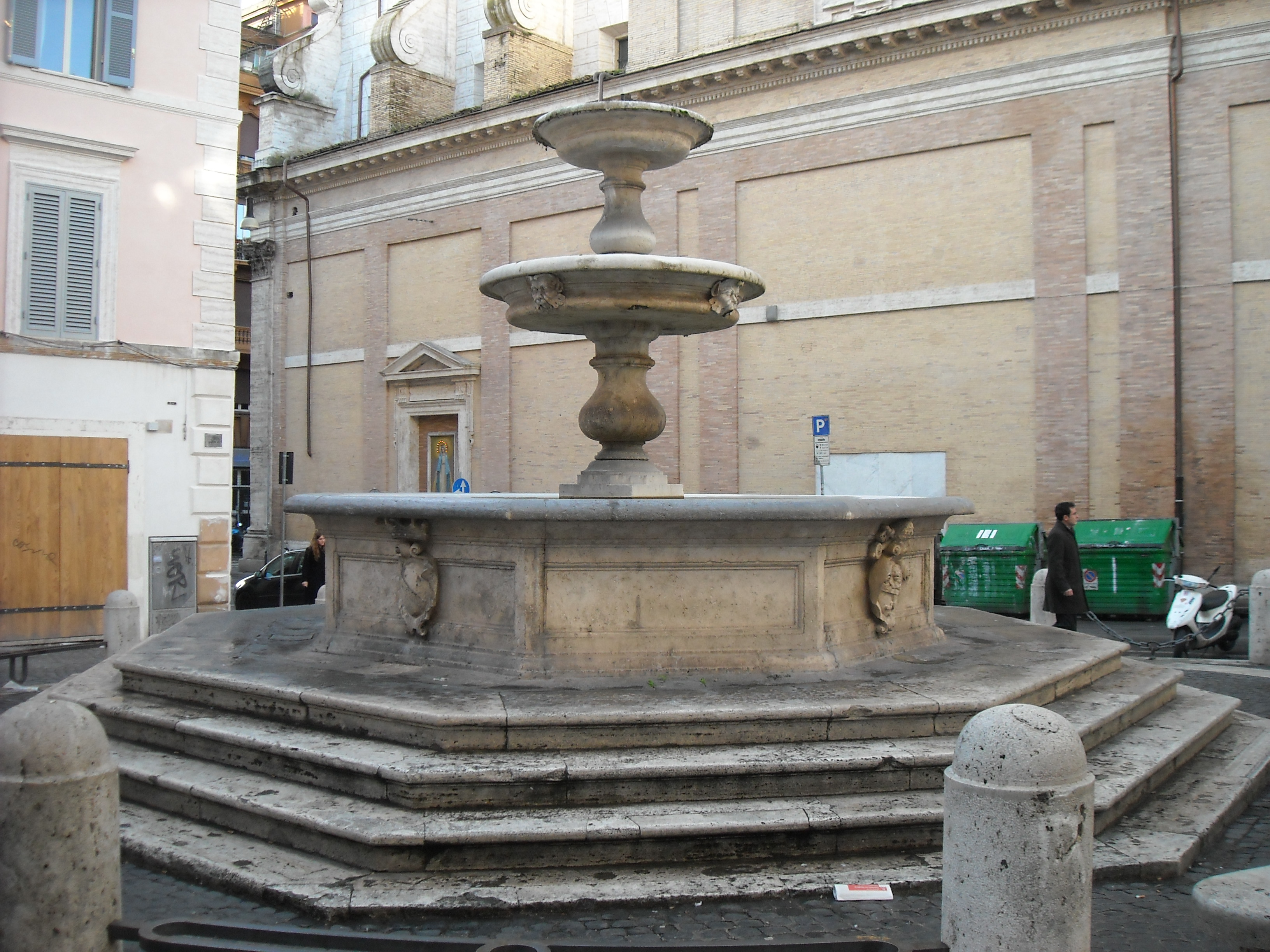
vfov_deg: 40.7
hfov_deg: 52.6
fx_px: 1284
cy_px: 476
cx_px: 635
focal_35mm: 35
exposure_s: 1/239
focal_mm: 5.7
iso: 161
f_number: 2.8
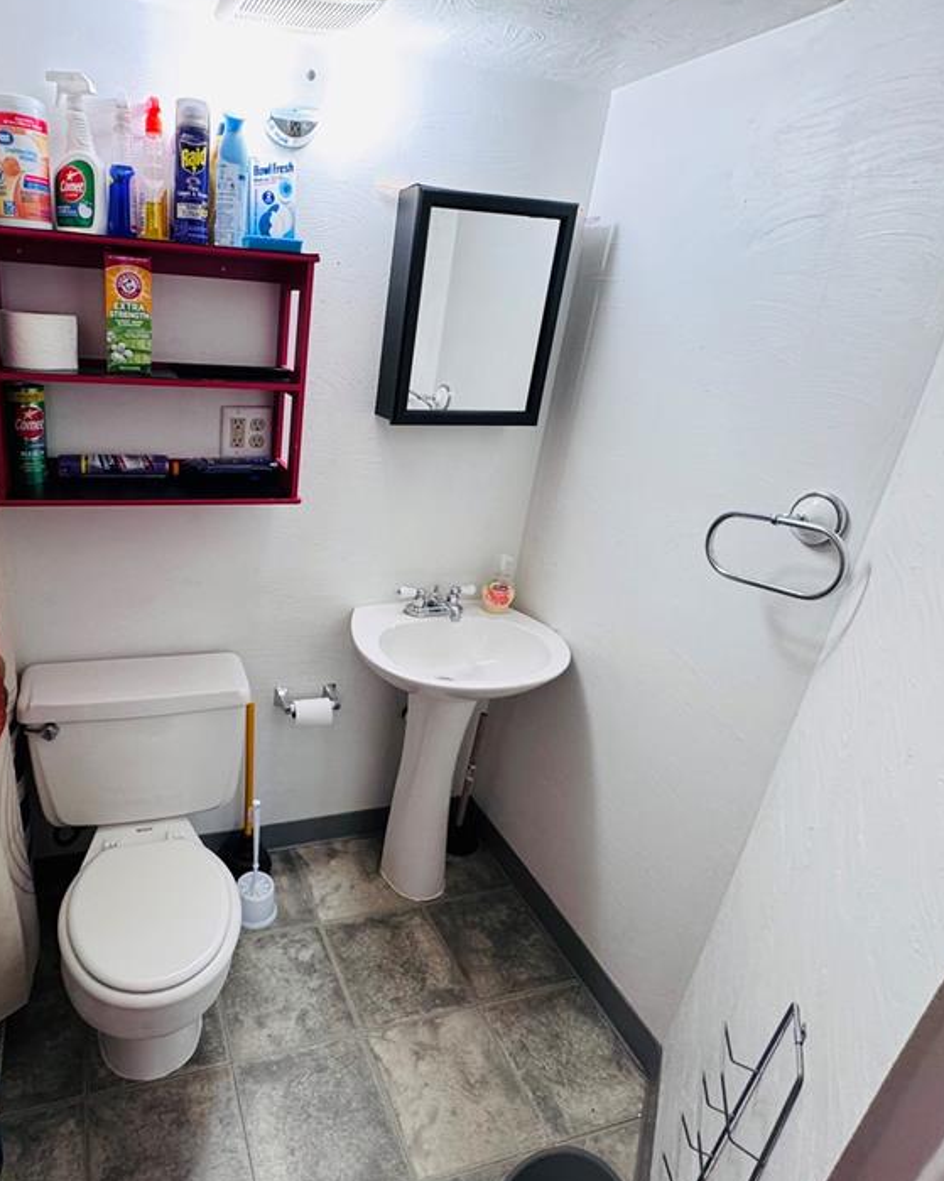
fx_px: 699
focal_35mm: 20
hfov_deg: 65.6
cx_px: 287
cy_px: 567
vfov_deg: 80.3
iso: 250
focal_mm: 2.22
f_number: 2.2
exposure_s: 1/60
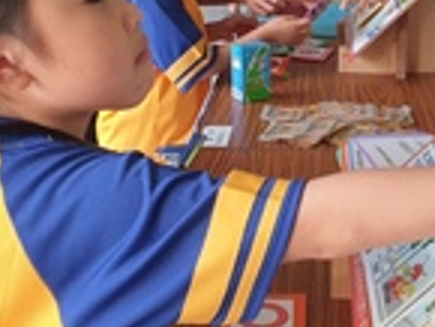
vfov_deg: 21.8
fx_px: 843
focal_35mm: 67
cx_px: 326
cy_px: 99
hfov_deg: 28.5
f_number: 2.4
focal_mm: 4.3
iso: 200
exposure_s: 1/120
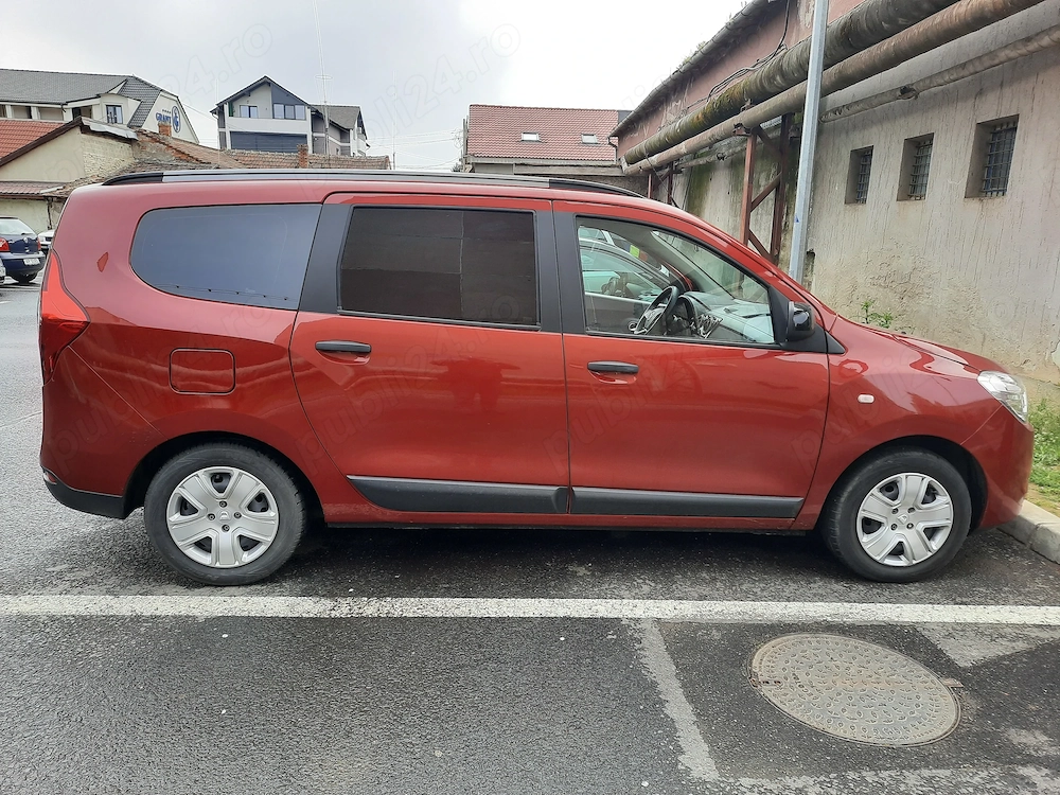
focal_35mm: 25
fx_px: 766
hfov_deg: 69.4
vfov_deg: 54.9
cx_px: 530
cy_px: 398
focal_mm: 4.6
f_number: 2
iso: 32
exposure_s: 1/145
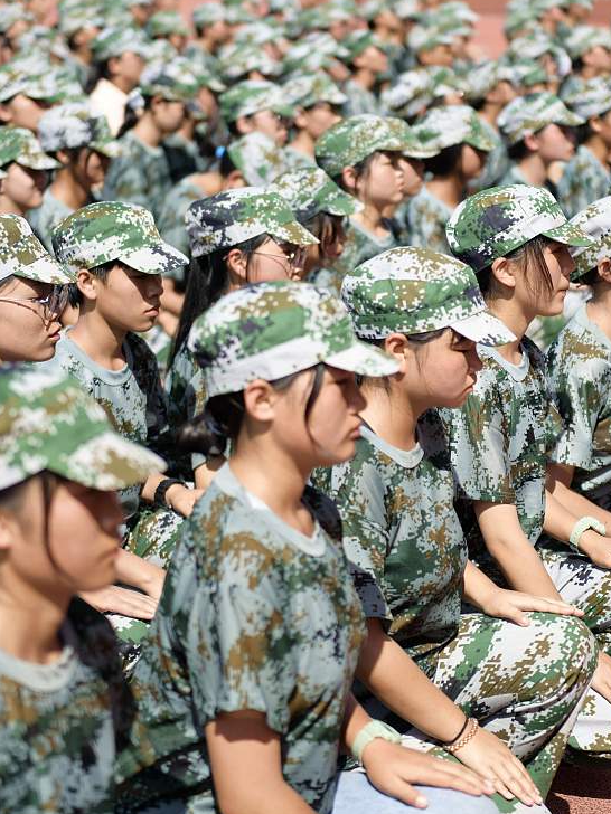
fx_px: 2612
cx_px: 382
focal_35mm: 111
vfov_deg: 17.7
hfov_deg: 13.3
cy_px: 379
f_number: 2.8
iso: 100
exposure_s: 1/1250
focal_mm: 70
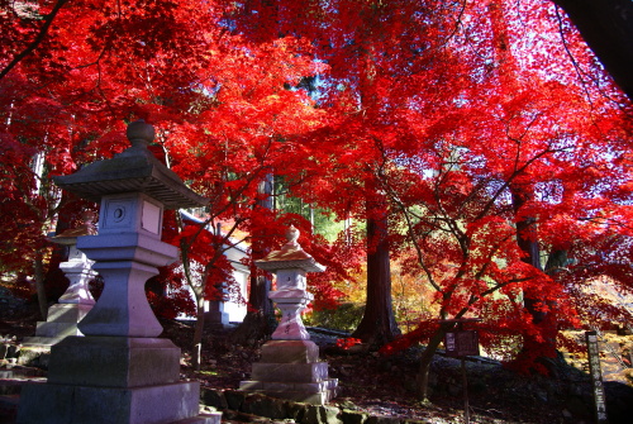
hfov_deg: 67.3
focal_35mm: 27
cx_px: 316
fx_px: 475
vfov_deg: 48.1
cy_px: 212
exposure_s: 1/40
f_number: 4
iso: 100
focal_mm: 18
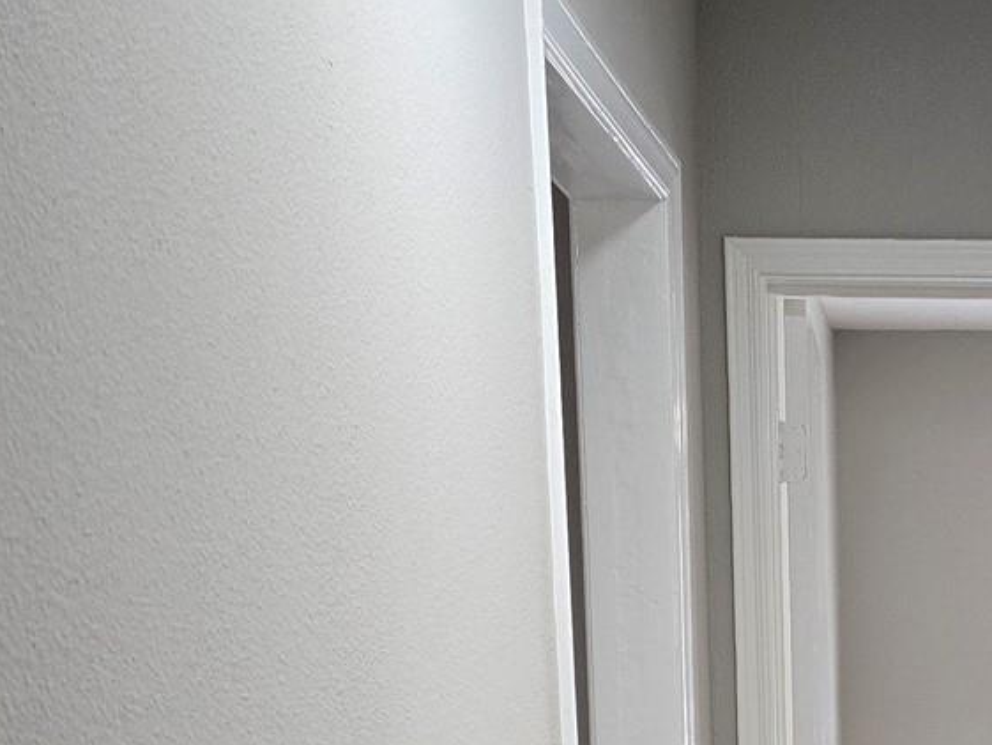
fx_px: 2408
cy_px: 1345
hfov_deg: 22.2
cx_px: 1054
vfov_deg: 15.2
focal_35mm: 84
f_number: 1.7
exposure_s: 1/120
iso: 250
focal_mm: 6.3
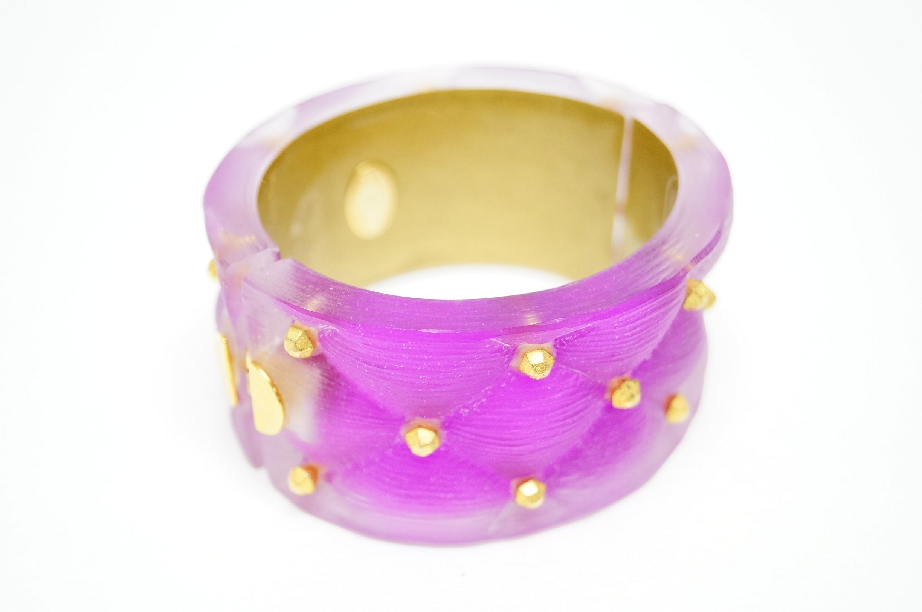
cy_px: 306
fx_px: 1342
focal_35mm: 52
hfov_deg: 37.9
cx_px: 461
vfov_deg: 25.7
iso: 1600
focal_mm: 35
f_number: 5
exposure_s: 1/60
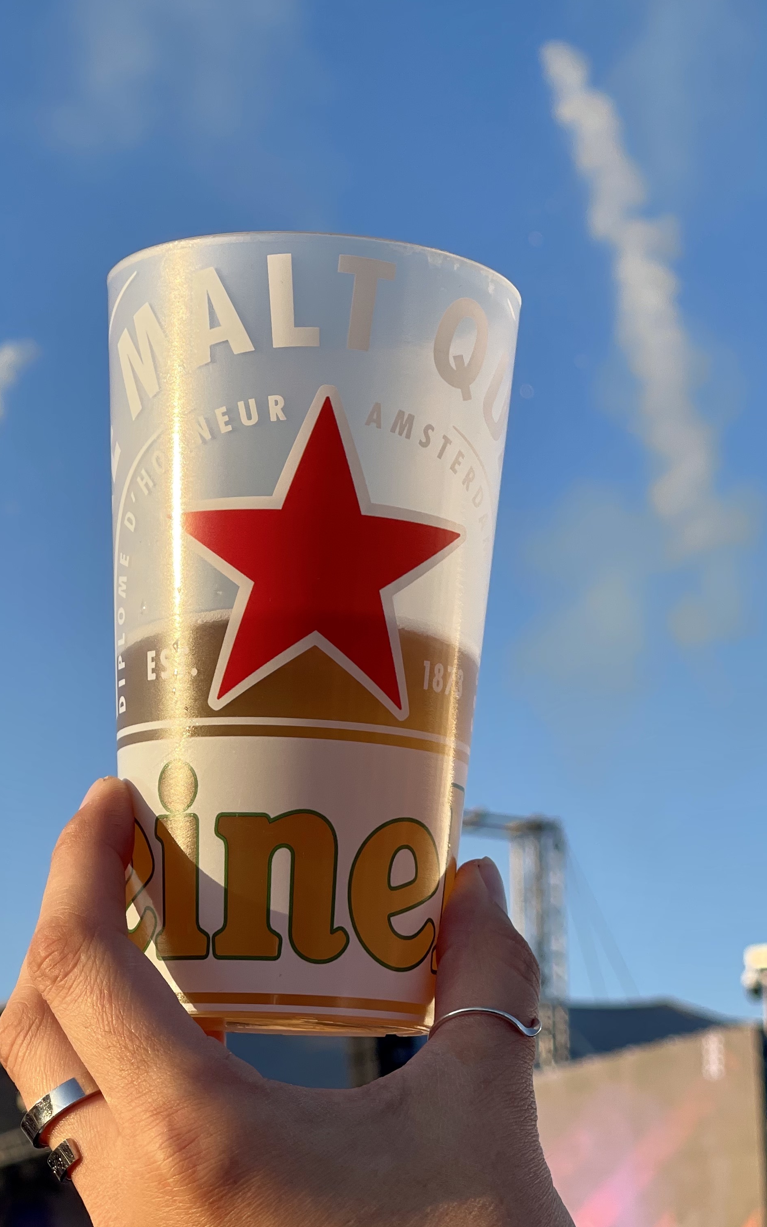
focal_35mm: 91
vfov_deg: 22.8
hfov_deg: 14.4
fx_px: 3043
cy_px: 613
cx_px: 293
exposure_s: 1/536
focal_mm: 7.5
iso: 20
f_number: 2.2
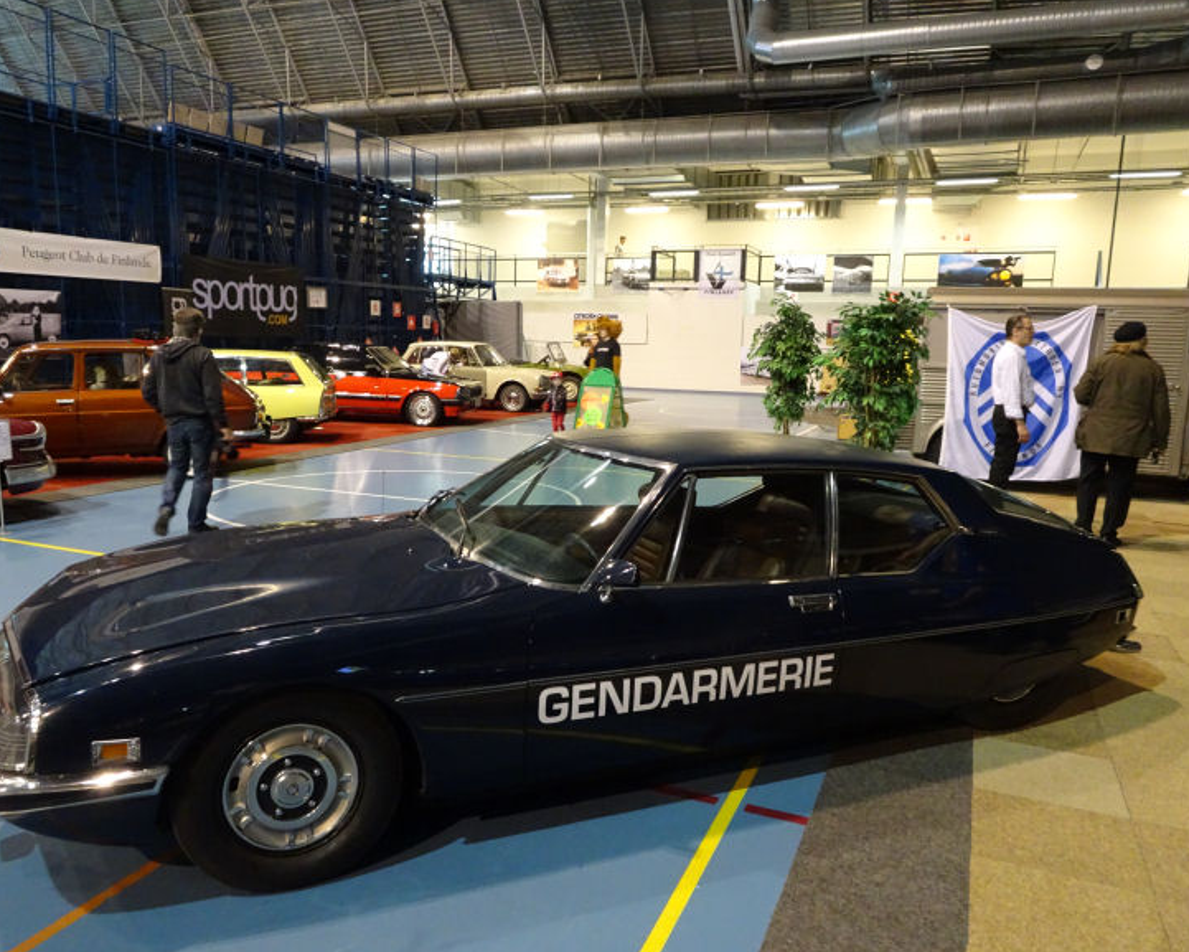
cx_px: 562
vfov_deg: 54.9
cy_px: 472
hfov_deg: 66.0
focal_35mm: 26
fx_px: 915
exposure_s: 1/25
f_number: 3.5
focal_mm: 4.1
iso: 800
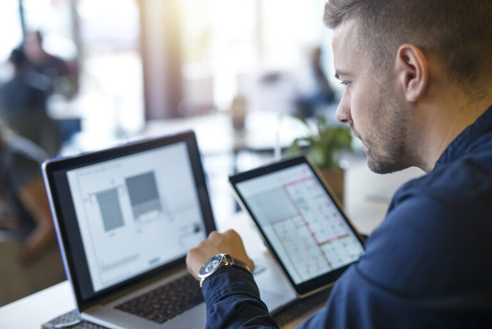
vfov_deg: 27.0
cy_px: 164
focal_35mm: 50
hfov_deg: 39.6
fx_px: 684
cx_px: 246
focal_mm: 50
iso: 320
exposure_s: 1/200
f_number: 2
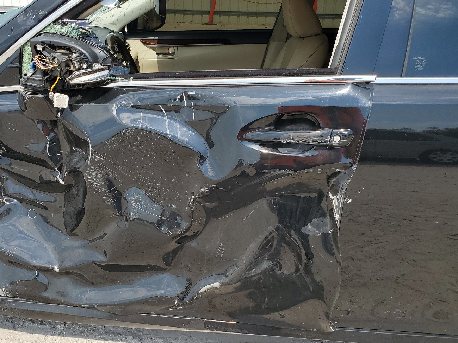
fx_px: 423
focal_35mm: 32
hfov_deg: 56.5
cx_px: 191
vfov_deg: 44.1
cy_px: 154
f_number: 1.5
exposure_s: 1/1111
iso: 50
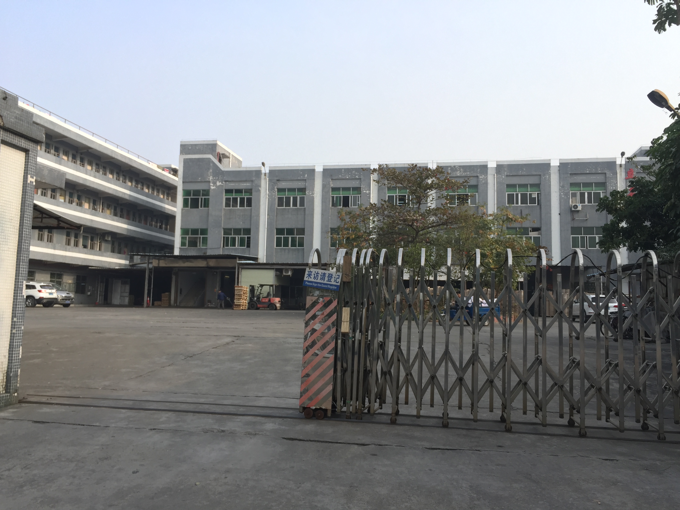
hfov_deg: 61.7
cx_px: 340
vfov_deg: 48.2
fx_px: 570
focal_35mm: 29
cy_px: 255
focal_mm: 4.15
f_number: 2.2
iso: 32
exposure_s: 1/542
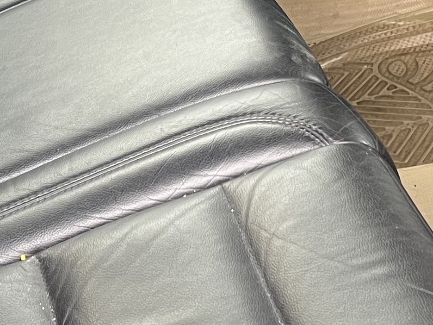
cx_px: 154
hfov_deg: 17.5
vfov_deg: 13.0
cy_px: -11
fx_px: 1401
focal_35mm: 112
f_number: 1.5
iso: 160
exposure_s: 1/60
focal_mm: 5.7
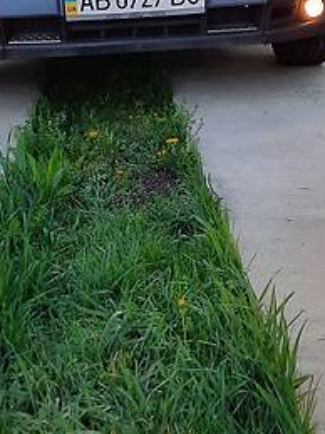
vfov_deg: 31.4
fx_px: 727
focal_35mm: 58
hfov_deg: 25.2
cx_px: 156
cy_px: 30
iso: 64
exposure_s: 1/50
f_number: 2
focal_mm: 4.6
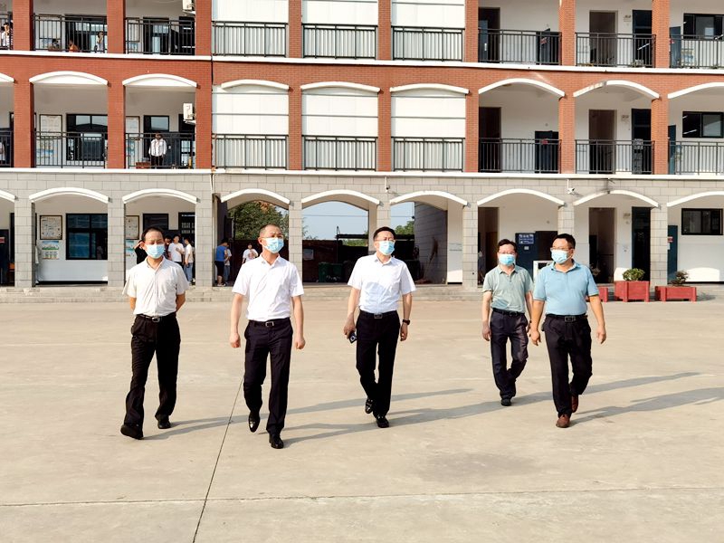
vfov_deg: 36.8
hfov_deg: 47.9
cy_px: 272
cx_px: 362
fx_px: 816
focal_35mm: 39
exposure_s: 1/3663
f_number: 1.9
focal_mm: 6.71
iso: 50
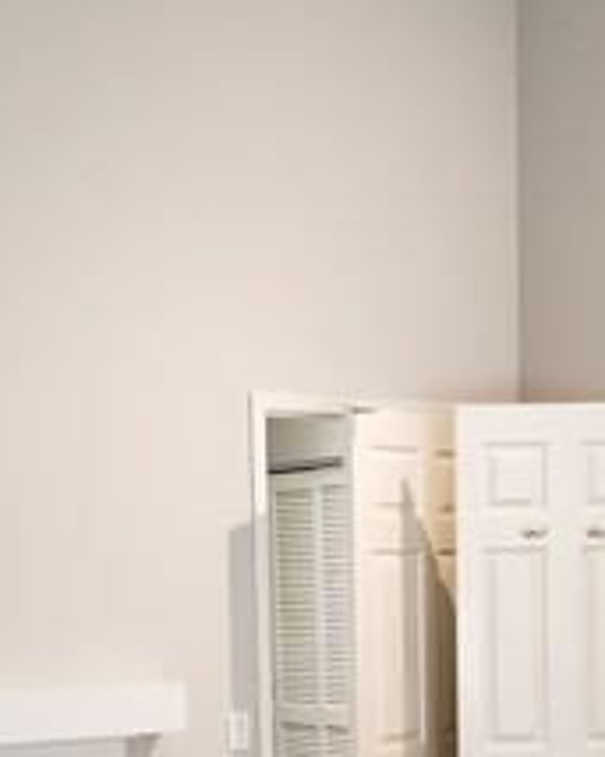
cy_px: 757
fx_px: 1702
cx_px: 361
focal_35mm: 76
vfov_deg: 24.0
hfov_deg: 20.1
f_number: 1.5
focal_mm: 4.3
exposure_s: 1/40
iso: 250
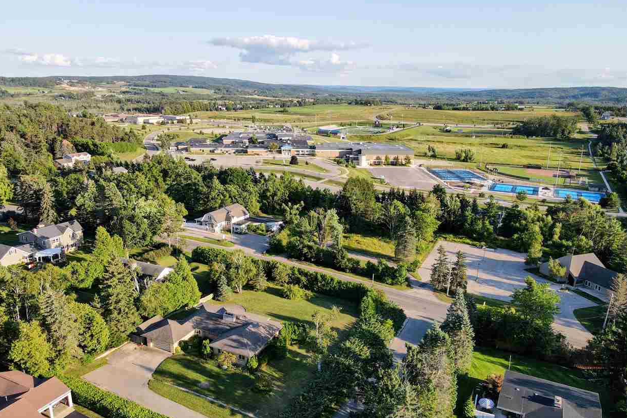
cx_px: 316
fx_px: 453
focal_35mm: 26
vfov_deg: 49.4
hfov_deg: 69.4
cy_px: 240
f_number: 2.8
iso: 100
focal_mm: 4.5
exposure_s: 1/320
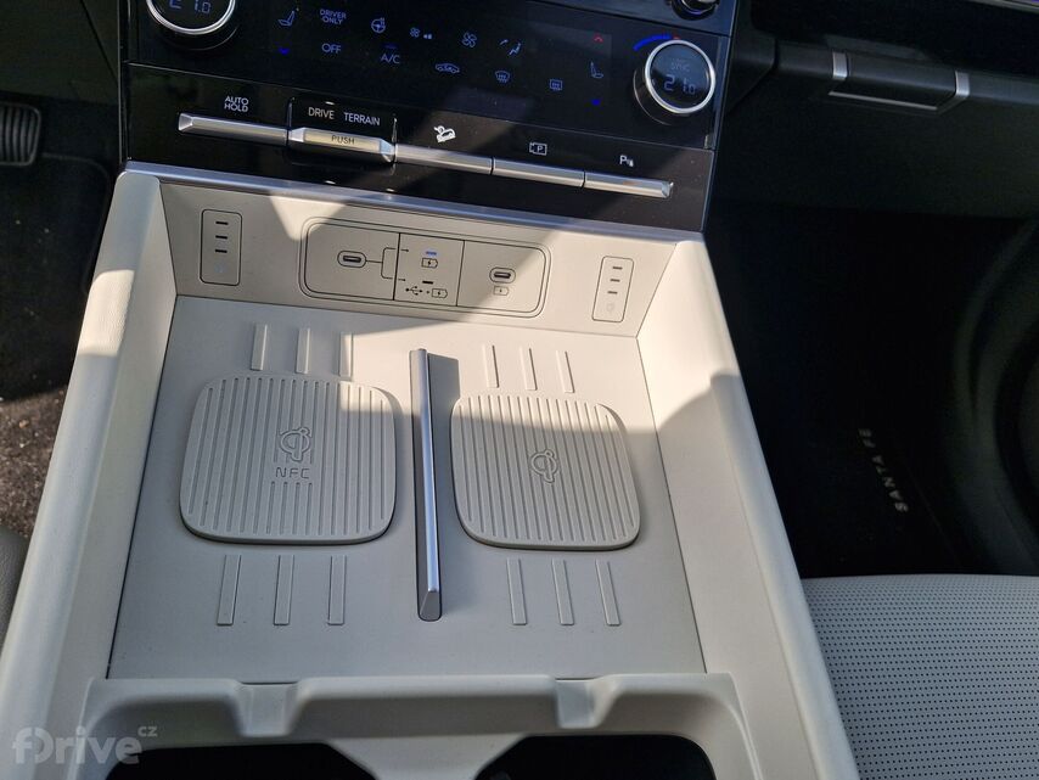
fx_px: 691
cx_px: 520
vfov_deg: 58.9
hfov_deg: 73.9
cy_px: 390
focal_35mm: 23
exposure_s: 1/625
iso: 50
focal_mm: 5.54
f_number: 1.8
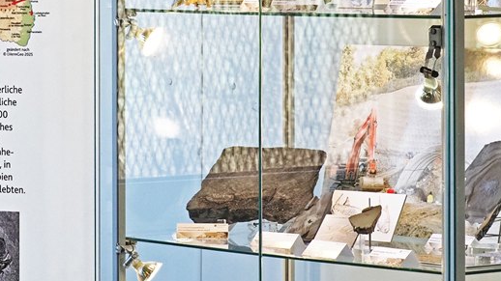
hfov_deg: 10.6
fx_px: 2683
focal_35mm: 202
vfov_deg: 6.0
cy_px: -4
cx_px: 128
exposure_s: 1/100
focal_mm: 40
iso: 800
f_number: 7.1
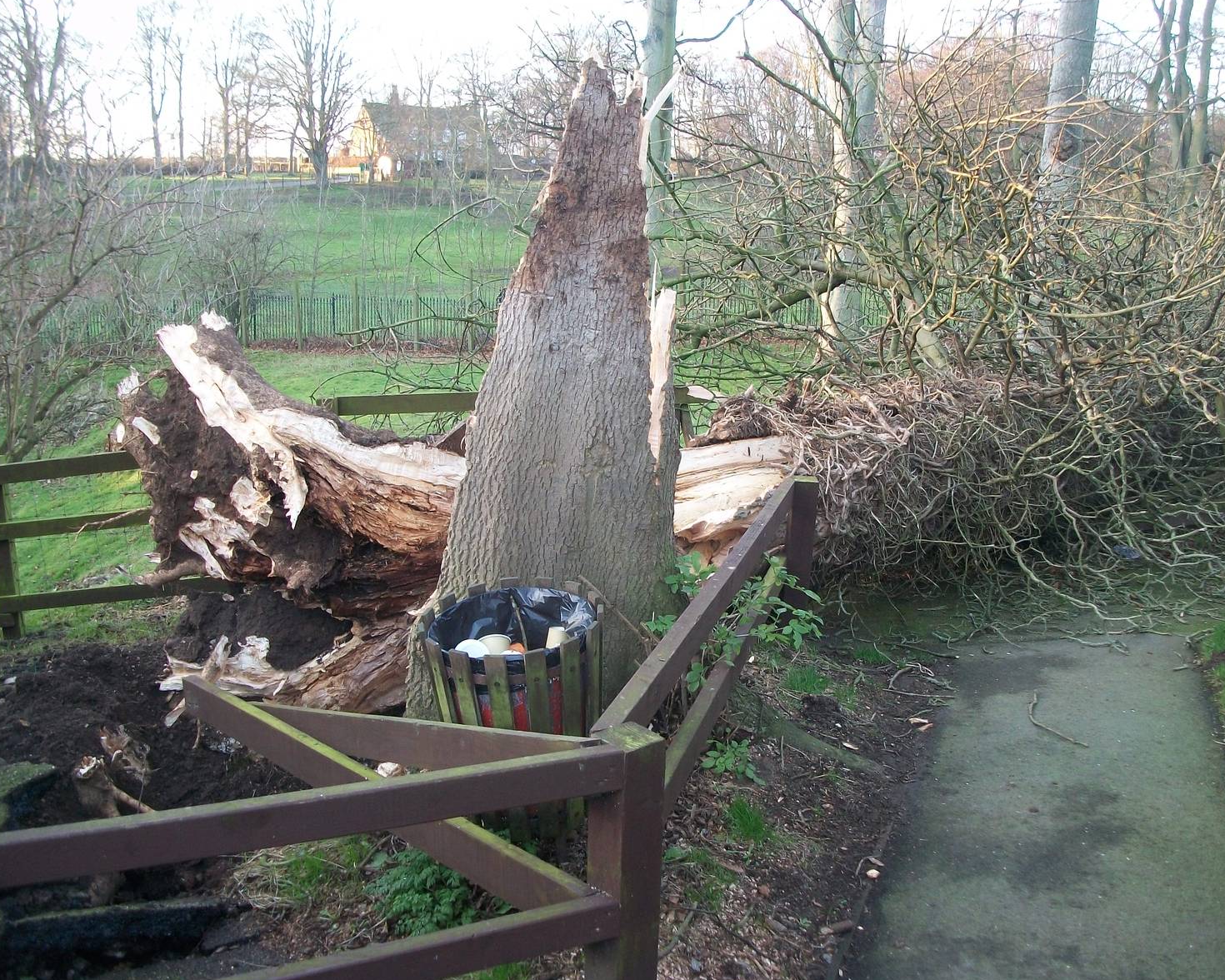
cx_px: 633
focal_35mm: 34
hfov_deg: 52.8
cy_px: 490
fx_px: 1233
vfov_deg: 43.4
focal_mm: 5.7
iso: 97
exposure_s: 1/30
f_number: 2.9
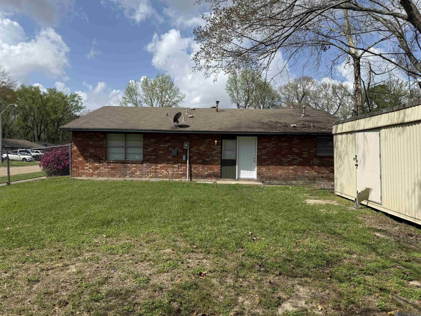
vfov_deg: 56.8
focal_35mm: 24
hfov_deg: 71.6
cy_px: 158
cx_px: 210
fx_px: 292
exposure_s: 1/6173
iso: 80
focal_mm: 6.76
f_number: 1.78
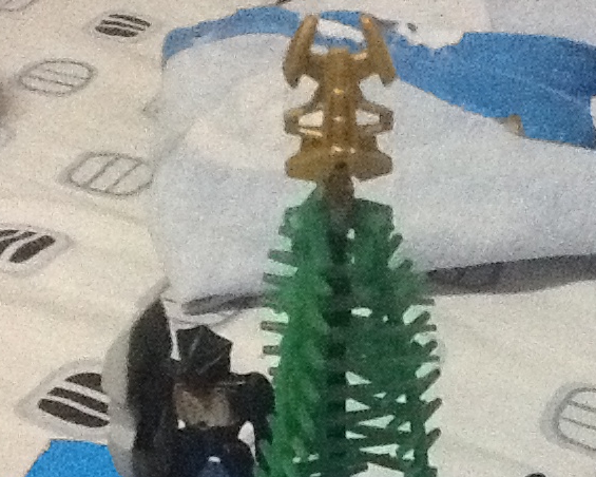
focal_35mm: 73
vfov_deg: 20.8
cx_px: 458
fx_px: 1288
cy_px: 362
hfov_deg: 25.7
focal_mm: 2.03
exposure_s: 1/15
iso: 500
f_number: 2.4
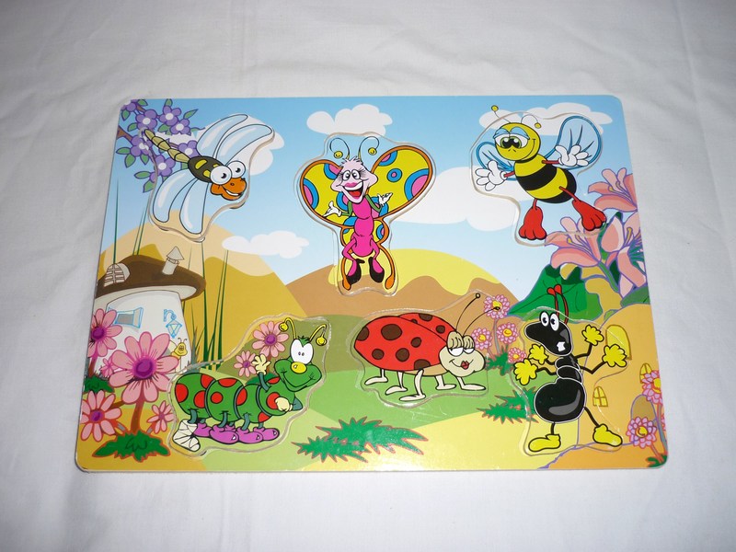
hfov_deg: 55.4
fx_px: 702
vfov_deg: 42.9
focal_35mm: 33
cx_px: 368
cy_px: 276
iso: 100
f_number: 2.8
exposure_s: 1/30
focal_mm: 5.5
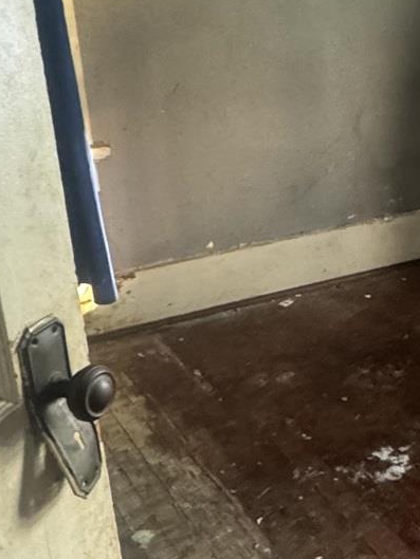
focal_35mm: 61
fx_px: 986
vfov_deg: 31.7
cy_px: 277
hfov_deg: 21.6
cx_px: 549
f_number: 2.2
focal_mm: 2.22
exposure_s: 1/60
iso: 640
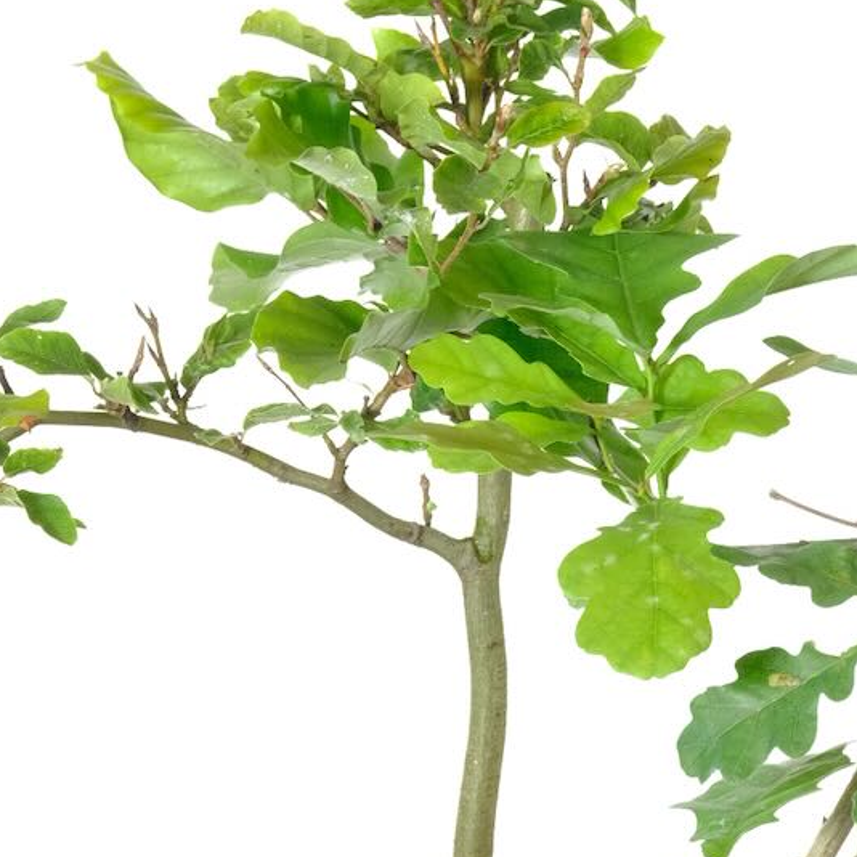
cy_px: 518
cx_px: 573
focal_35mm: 226
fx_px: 6330
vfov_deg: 7.7
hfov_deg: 7.7
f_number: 11
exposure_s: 1/15
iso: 1600
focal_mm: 74.1
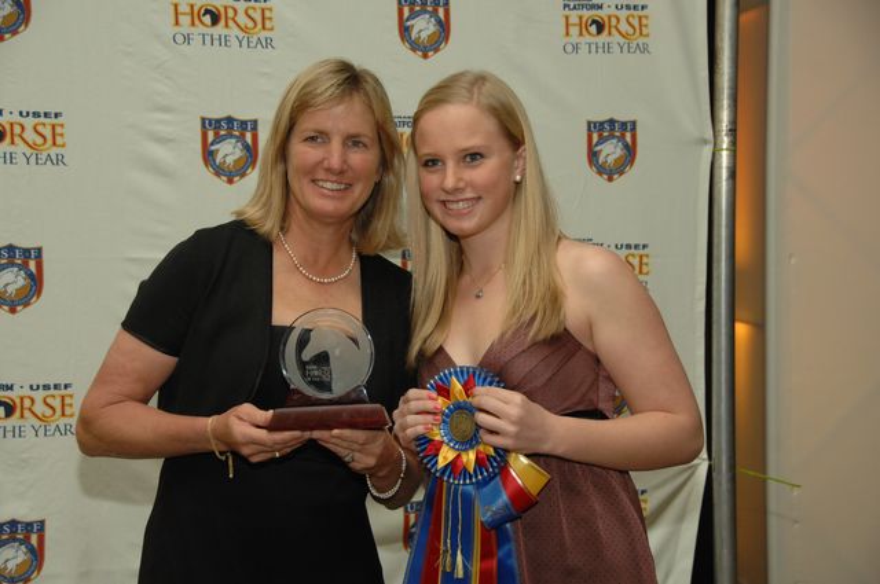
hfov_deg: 27.0
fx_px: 1831
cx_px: 440
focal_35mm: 75
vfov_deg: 18.1
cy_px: 292
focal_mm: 50
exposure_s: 1/125
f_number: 4.8
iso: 400
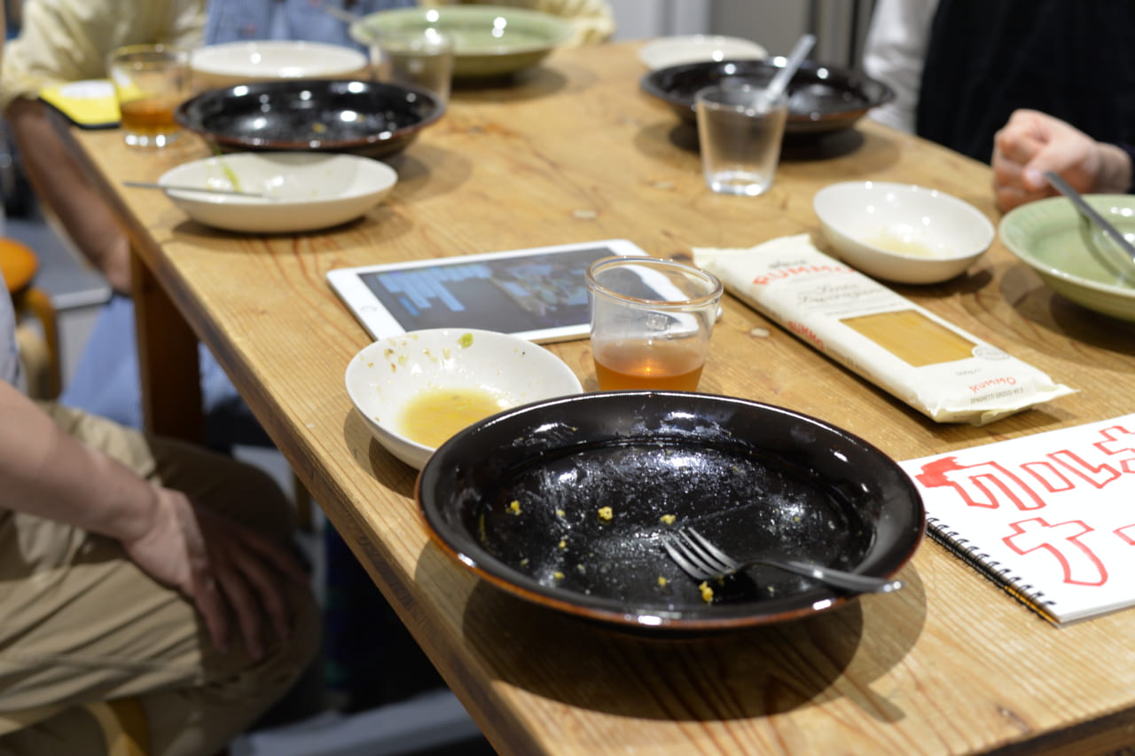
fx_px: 1576
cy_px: 378
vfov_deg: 27.0
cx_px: 568
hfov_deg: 39.6
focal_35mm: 50
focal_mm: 50
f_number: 4.5
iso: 450
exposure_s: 1/50
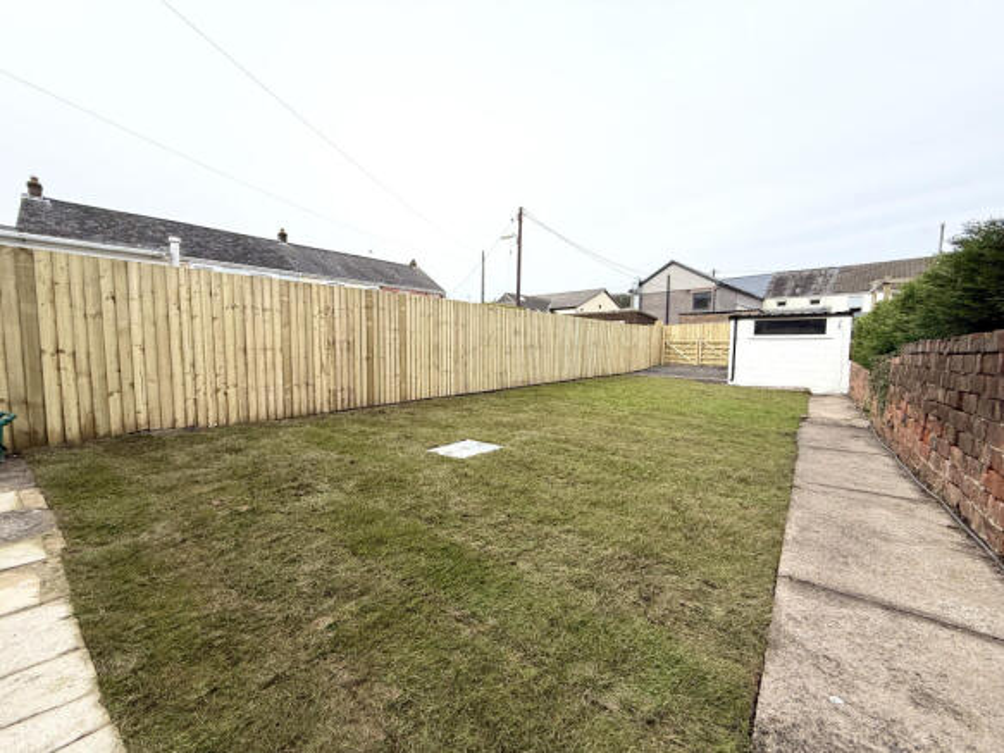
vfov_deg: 85.7
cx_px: 502
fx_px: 406
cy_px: 376
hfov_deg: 102.1
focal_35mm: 14
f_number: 2.2
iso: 50
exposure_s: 1/876
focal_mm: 2.22
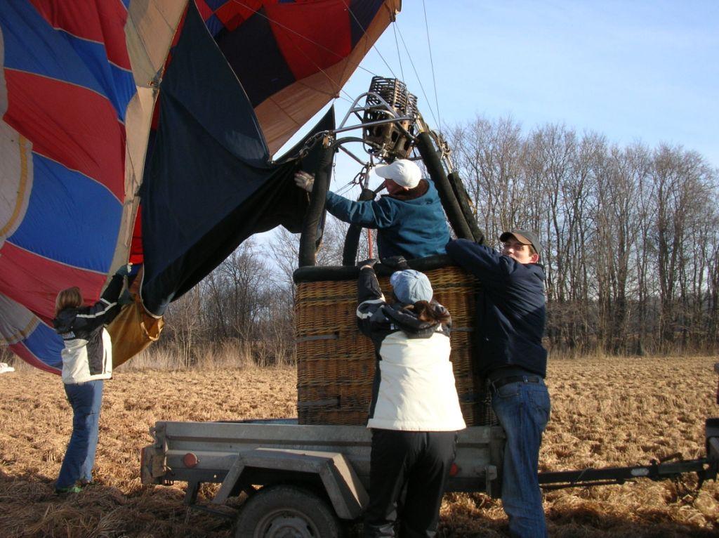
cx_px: 360
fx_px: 726
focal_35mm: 35
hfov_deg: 52.7
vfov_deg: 40.6
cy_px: 269
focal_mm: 5.8
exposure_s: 1/138
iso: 50
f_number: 5.6
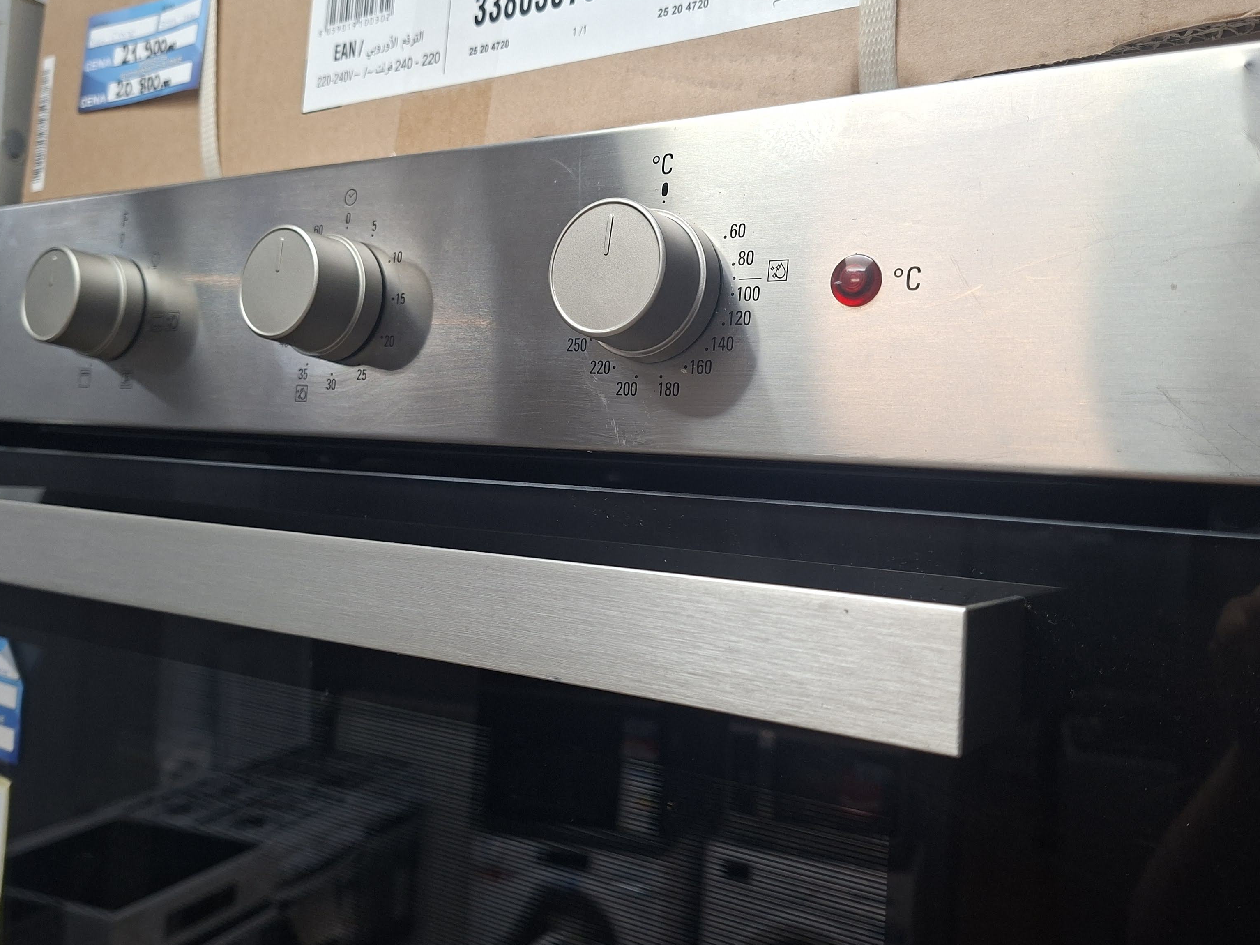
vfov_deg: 46.8
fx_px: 1092
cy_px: 446
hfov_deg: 60.0
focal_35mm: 30
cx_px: 652
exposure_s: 1/100
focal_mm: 5.54
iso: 160
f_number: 1.8
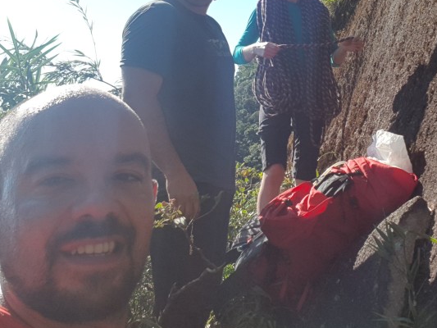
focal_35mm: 48
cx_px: 302
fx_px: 606
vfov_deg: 29.9
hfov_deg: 39.0
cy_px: 94
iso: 40
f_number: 1.7
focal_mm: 2.95
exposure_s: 1/1144
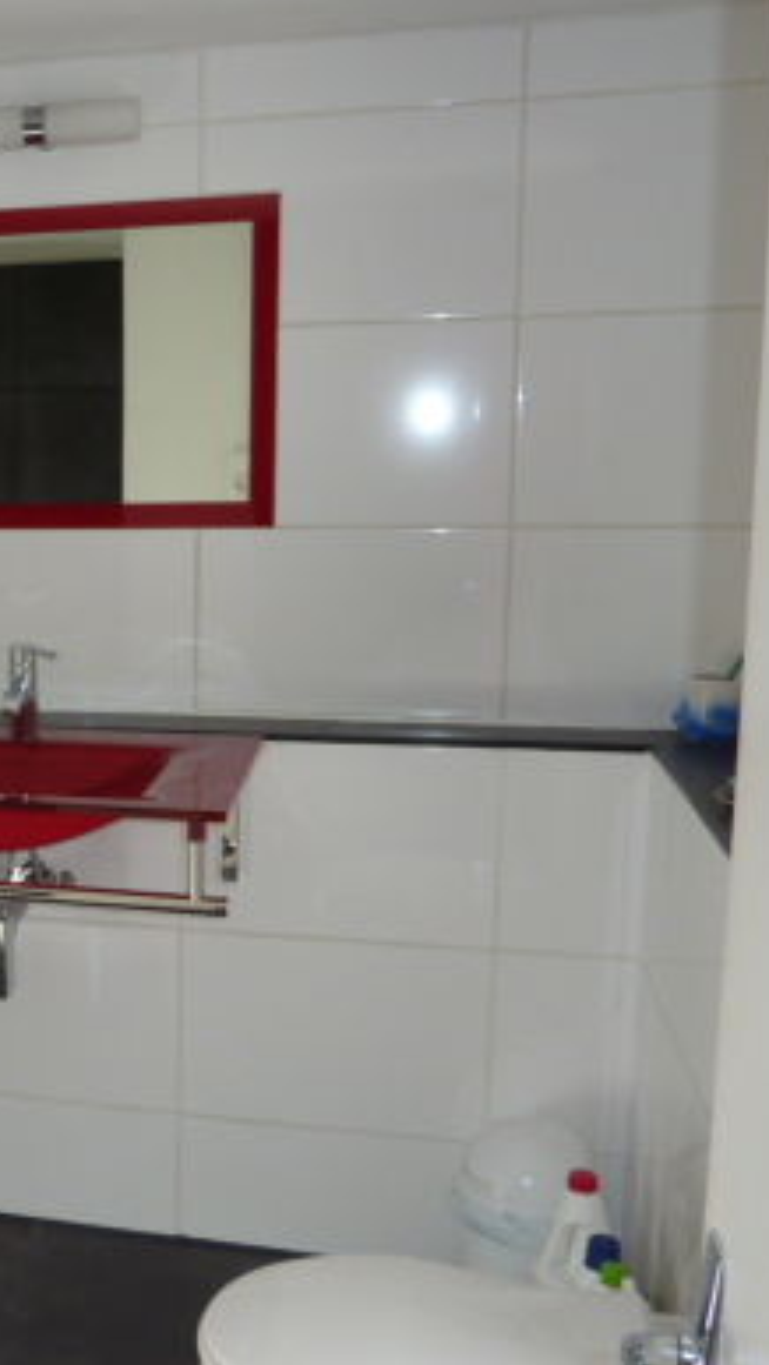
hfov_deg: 23.8
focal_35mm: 45
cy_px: 720
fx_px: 1629
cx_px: -198
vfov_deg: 45.4
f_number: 3.3
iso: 100
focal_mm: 4.1
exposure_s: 1/30
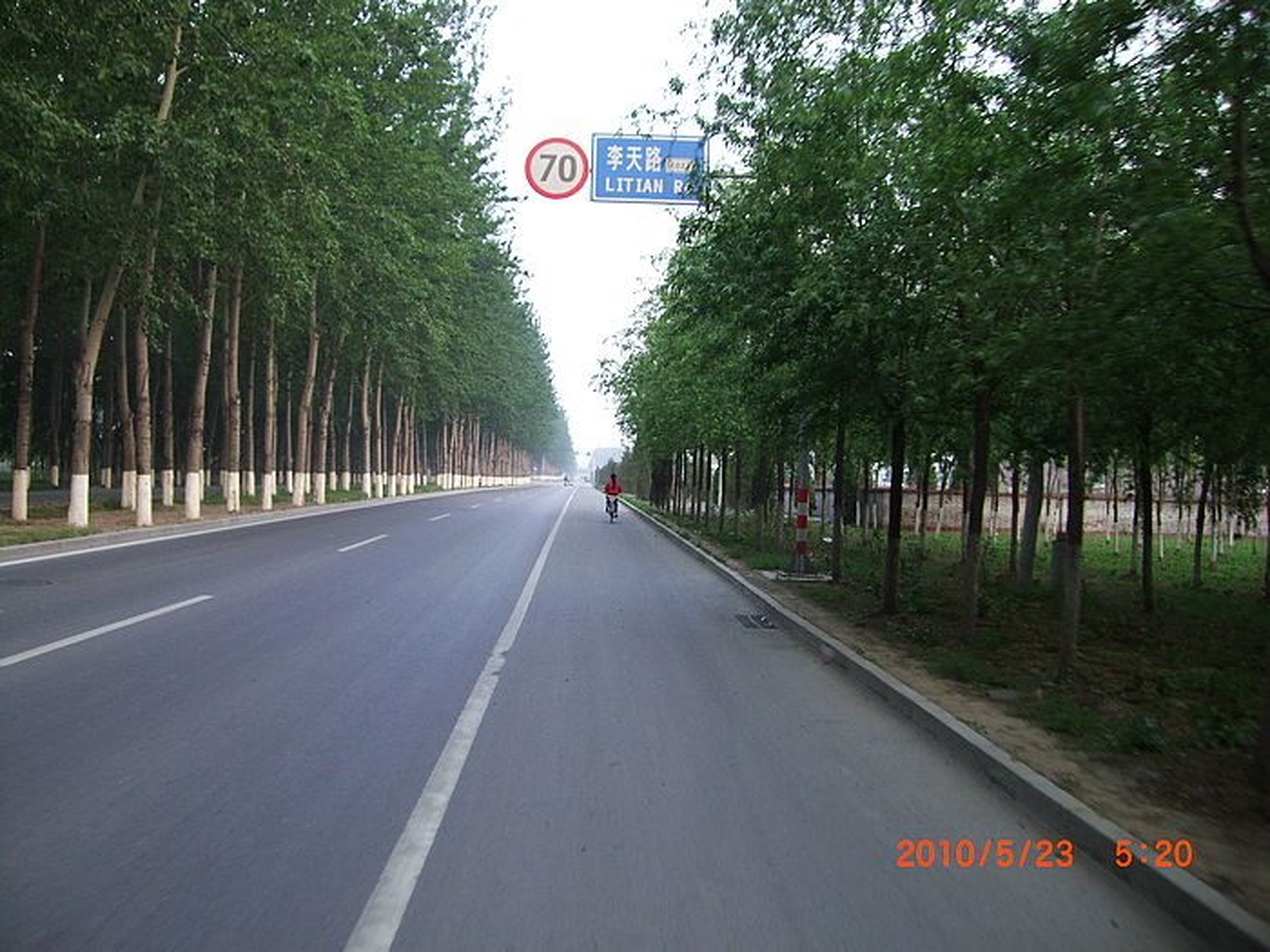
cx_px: 635
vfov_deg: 37.7
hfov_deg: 49.0
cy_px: 476
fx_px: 1394
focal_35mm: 38
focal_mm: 6.2
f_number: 2.7
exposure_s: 1/60
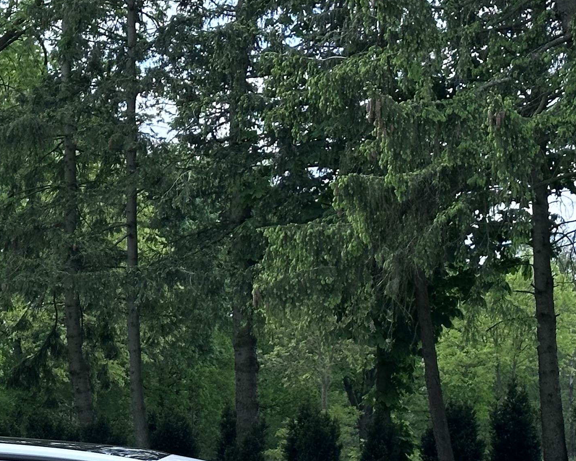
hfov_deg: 14.4
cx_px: 100
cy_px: 452
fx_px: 2267
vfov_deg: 11.5
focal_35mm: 133
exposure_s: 1/1667
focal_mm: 6.86
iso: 64
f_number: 1.78
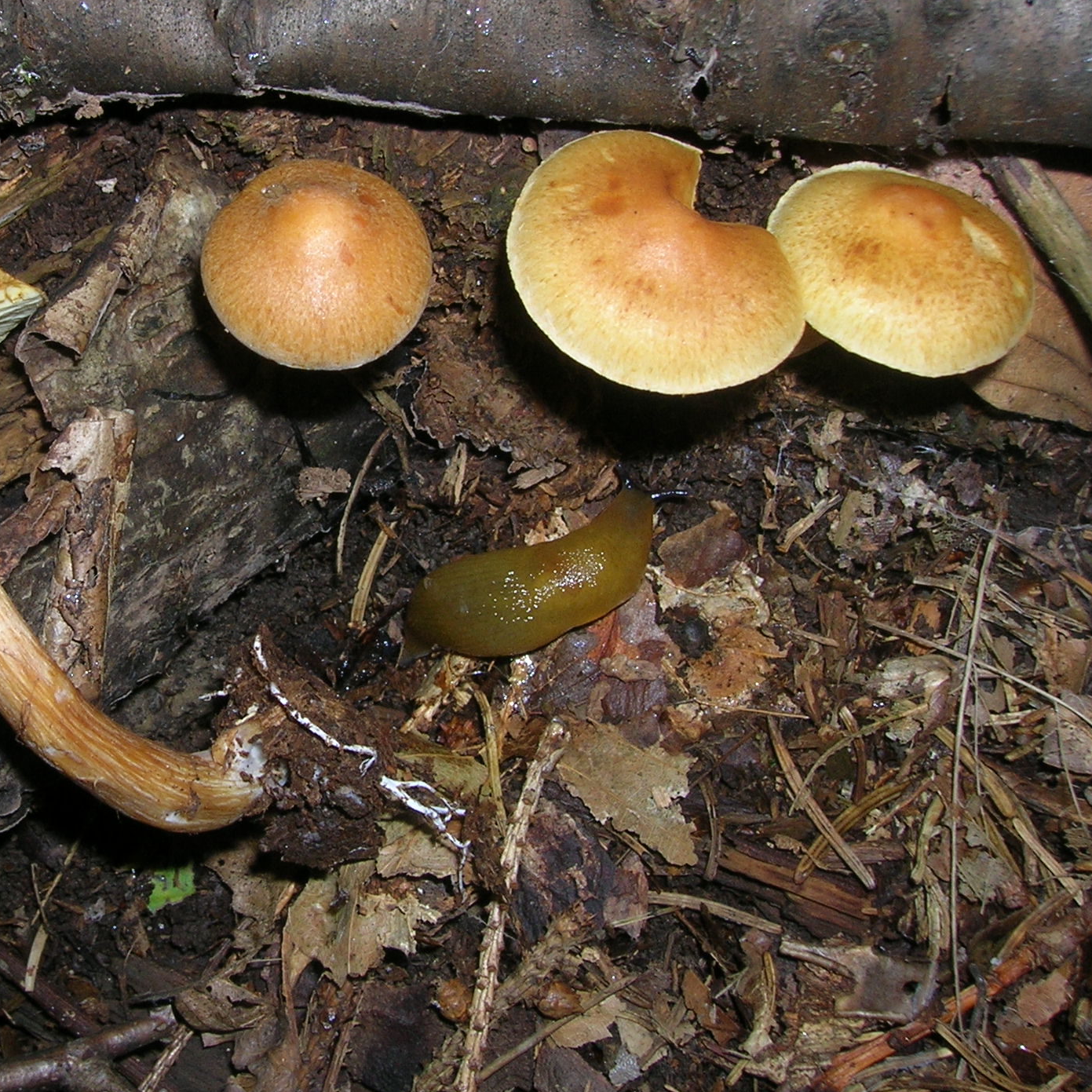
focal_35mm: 56
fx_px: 1999
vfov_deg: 30.4
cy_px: 413
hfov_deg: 29.8
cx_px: 211
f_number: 4.9
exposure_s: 1/60.1
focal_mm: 5.7
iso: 50
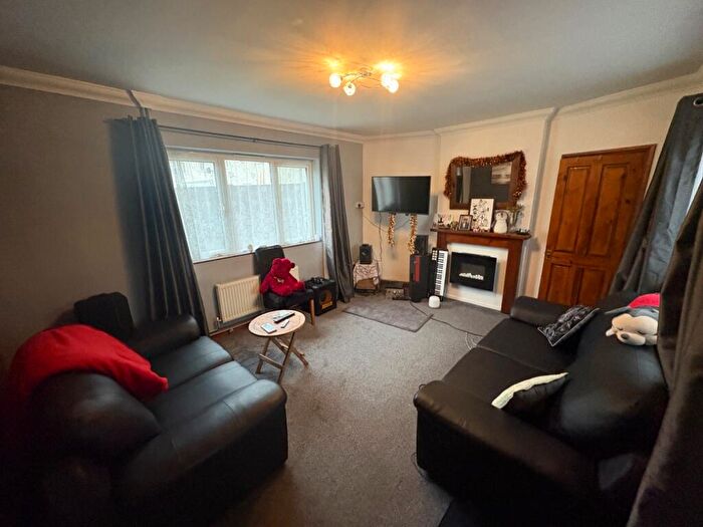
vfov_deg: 85.7
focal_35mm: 14
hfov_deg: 102.1
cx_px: 352
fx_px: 284
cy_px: 264
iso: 640
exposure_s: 1/50
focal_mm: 2.22
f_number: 2.2
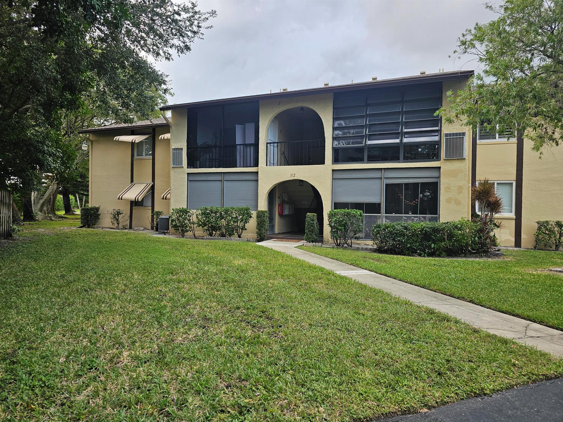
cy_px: 211
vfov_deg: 58.9
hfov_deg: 73.9
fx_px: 374
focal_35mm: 23
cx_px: 282
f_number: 1.7
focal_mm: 6.3
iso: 20
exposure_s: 1/207
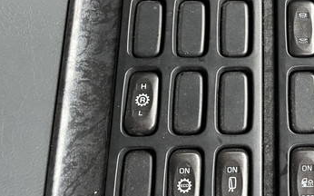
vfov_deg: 25.2
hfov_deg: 36.9
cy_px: 72
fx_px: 436
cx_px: 288
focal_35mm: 51
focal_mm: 4.2
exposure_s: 1/40
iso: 640
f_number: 1.6
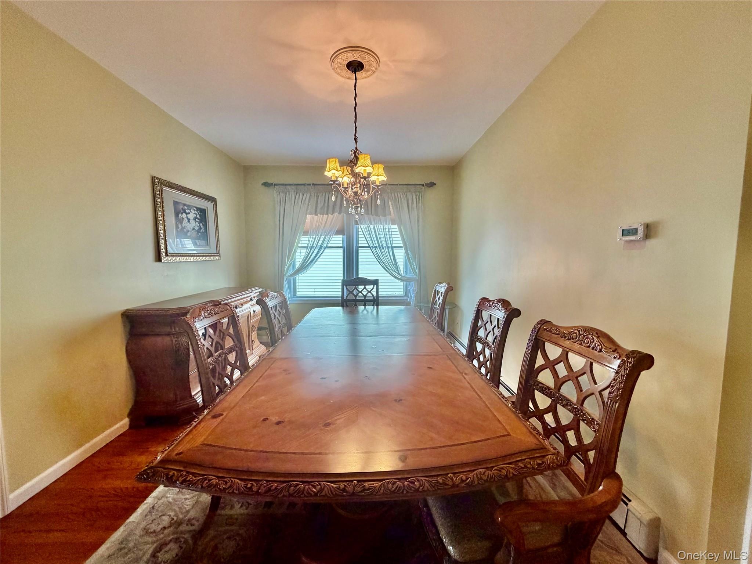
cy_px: 282
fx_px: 304
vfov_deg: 85.7
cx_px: 376
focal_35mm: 14
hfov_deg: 102.1
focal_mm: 2.22
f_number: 2.2
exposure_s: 1/120
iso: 320
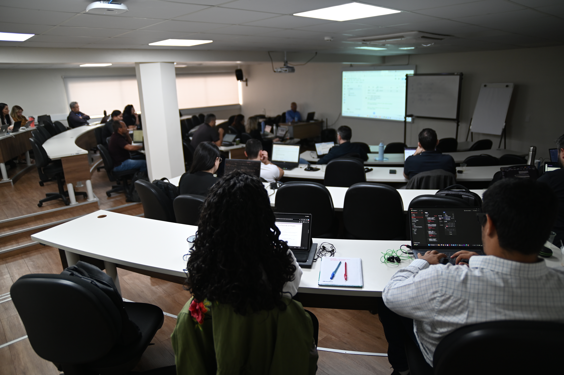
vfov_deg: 53.1
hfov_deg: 73.8
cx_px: 282
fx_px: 376
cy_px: 188
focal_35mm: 24
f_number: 2.8
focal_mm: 24
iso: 400
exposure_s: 1/160
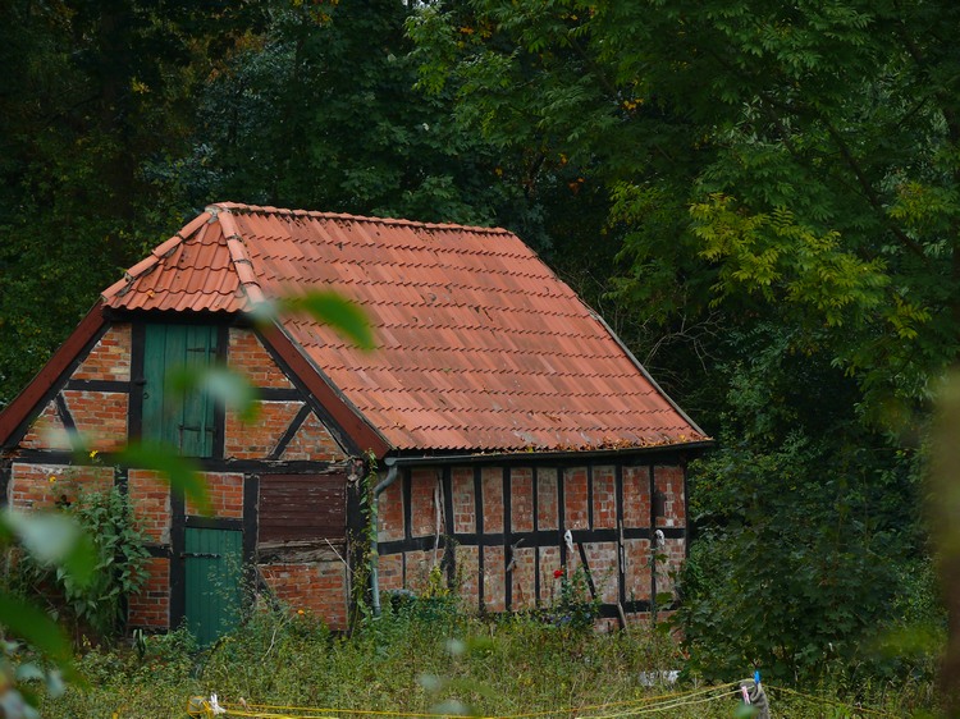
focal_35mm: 160
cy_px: 360
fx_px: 4436
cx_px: 480
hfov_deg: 12.4
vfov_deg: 9.3
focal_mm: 33.8
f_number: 3.6
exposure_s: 1/100
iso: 100
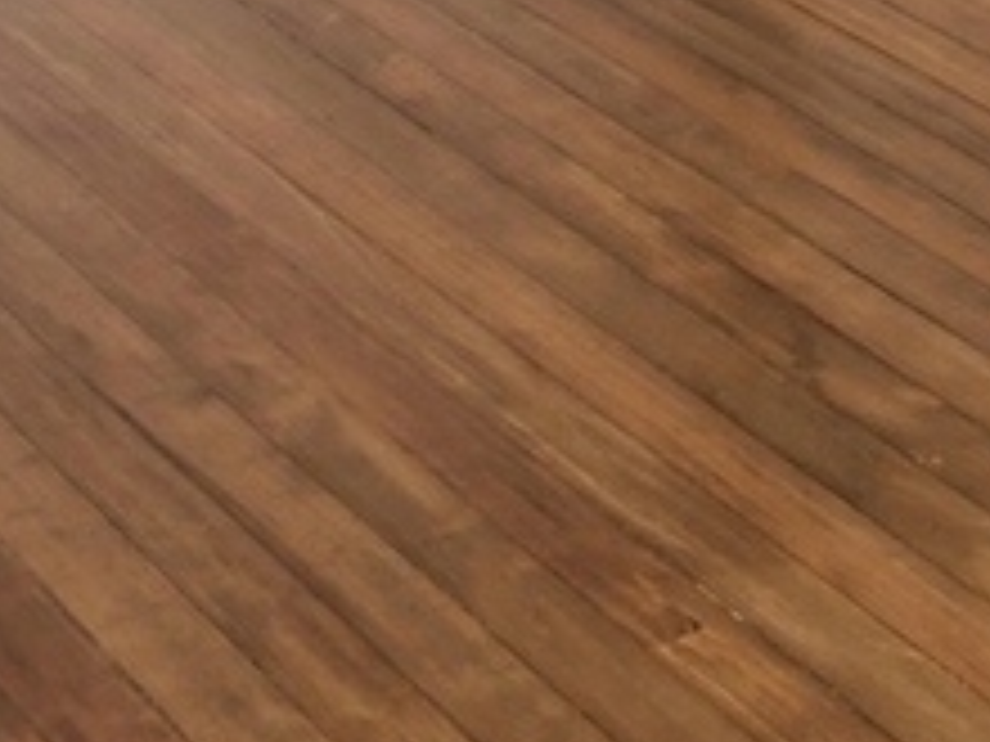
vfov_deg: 9.8
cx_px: 810
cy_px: -1520
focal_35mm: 113
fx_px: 3232
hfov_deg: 17.3
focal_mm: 16
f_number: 9
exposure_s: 1/4
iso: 200
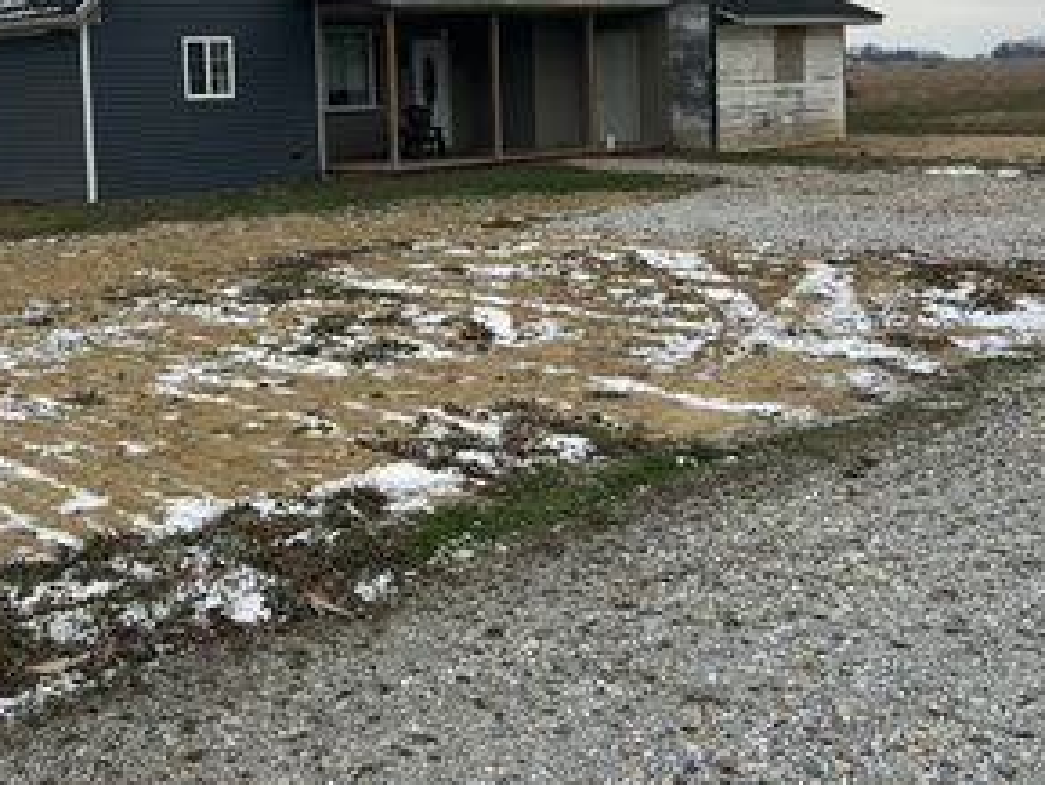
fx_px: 1359
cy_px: 125
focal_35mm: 45
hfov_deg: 40.6
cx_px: 235
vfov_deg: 31.1
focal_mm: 5.7
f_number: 1.5
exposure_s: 1/728
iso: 50
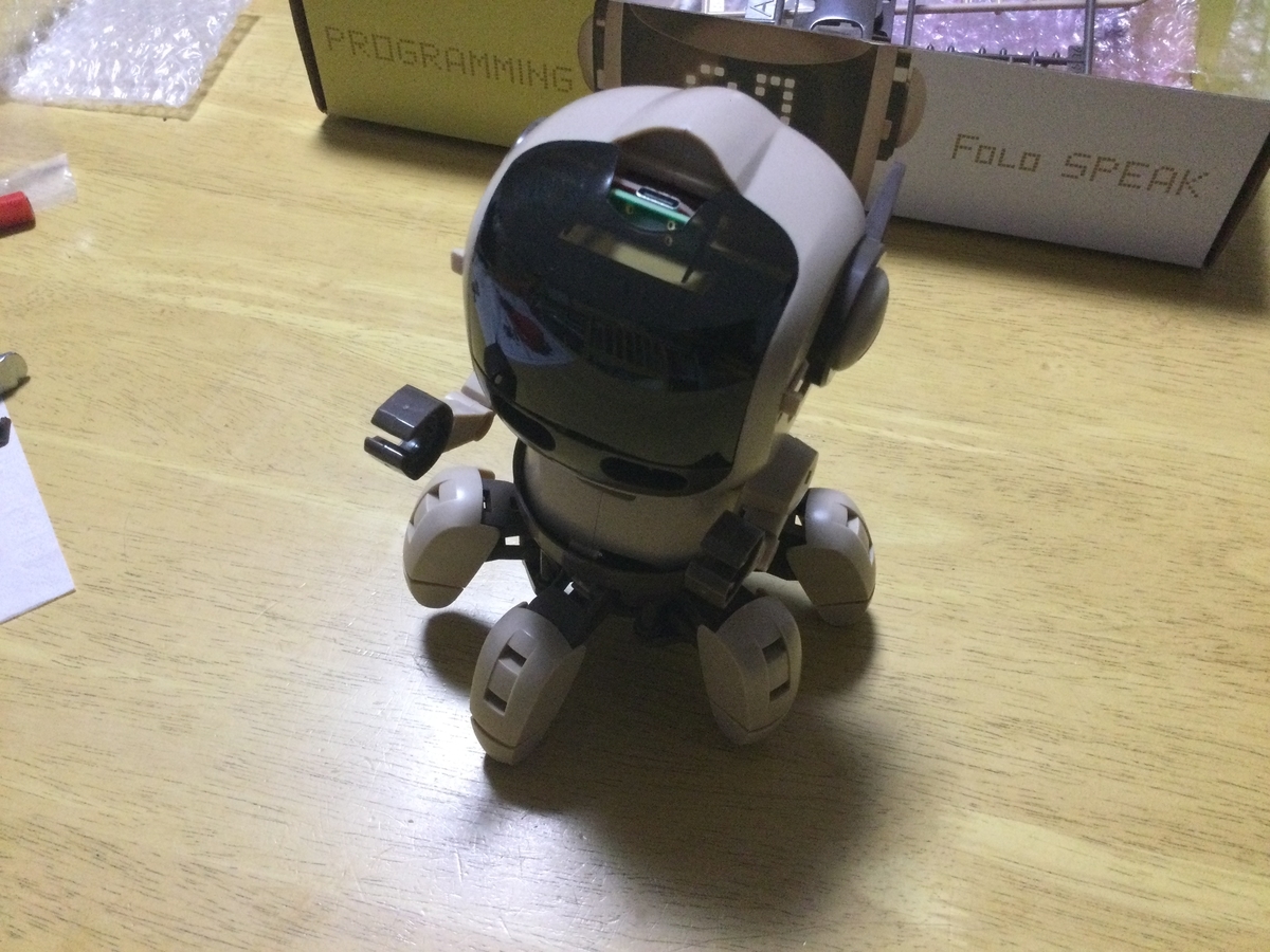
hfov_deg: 58.4
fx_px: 1137
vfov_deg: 45.4
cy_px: 476
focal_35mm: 31
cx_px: 635
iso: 250
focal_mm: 3.3
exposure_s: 1/30
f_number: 2.4
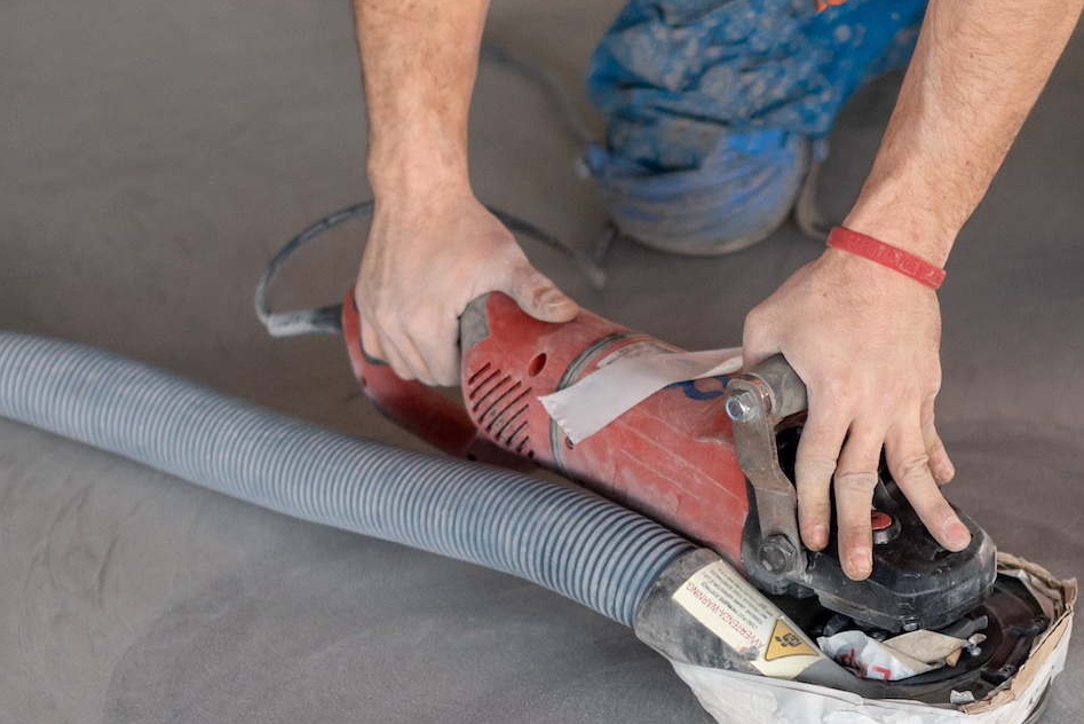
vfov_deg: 10.3
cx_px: 807
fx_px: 3976
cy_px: 638
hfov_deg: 15.5
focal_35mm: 132
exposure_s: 1/1250
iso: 400
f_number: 2
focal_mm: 50
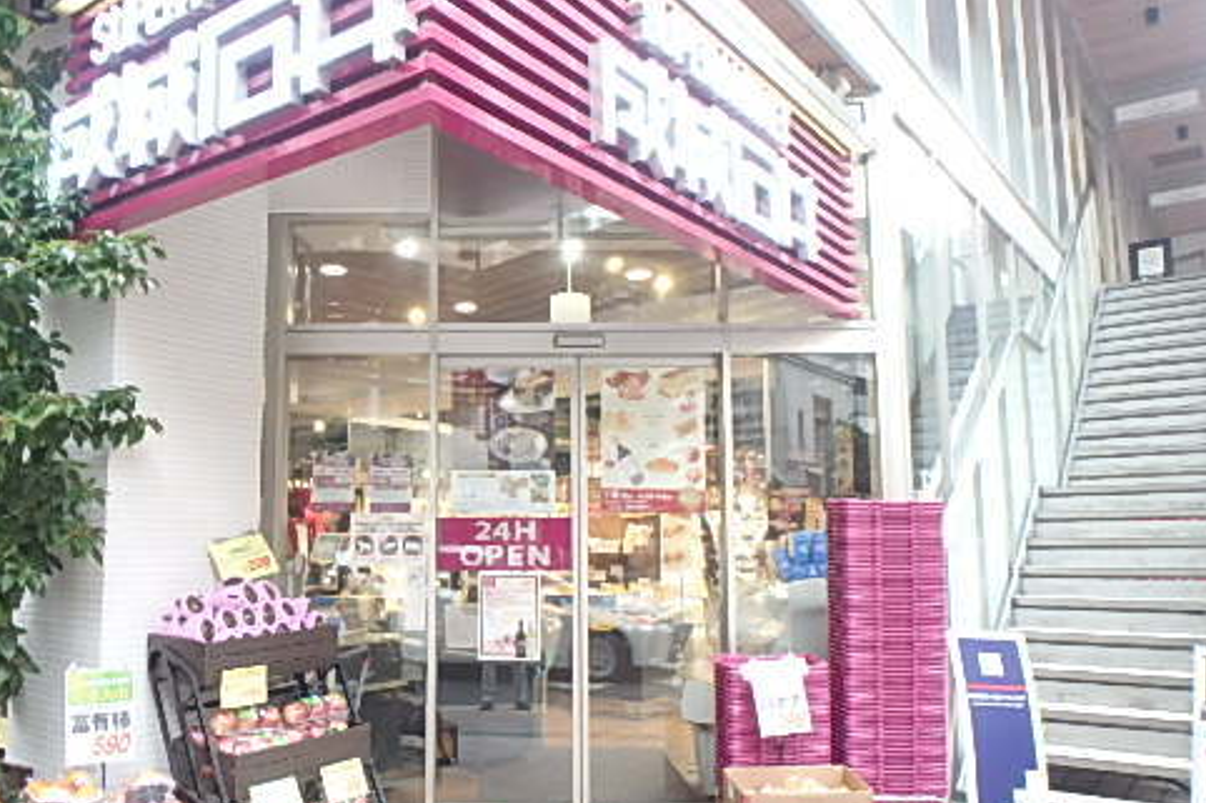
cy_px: 438
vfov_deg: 44.9
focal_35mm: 29
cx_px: 468
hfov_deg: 63.0
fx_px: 971
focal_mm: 3.7
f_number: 3.5
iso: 250
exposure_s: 1/30
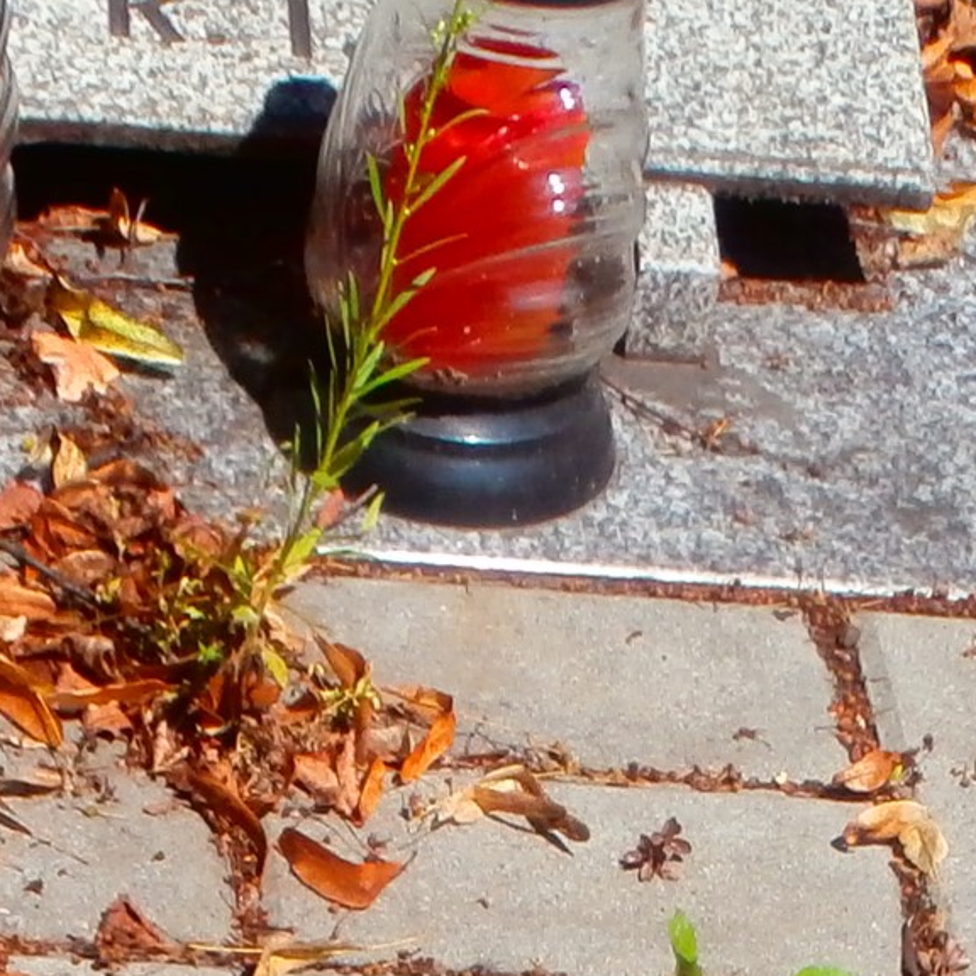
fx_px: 6890
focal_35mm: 216
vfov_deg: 7.9
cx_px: 550
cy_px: 1706
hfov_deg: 8.1
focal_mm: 8.29
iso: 100
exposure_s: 1/800
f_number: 4.2
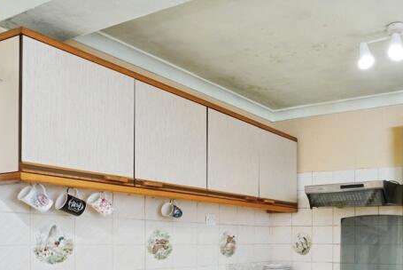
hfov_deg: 46.9
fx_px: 403
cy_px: 232
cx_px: 375
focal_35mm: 36
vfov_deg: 35.2
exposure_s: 1/20
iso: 1250
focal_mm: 16
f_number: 7.1
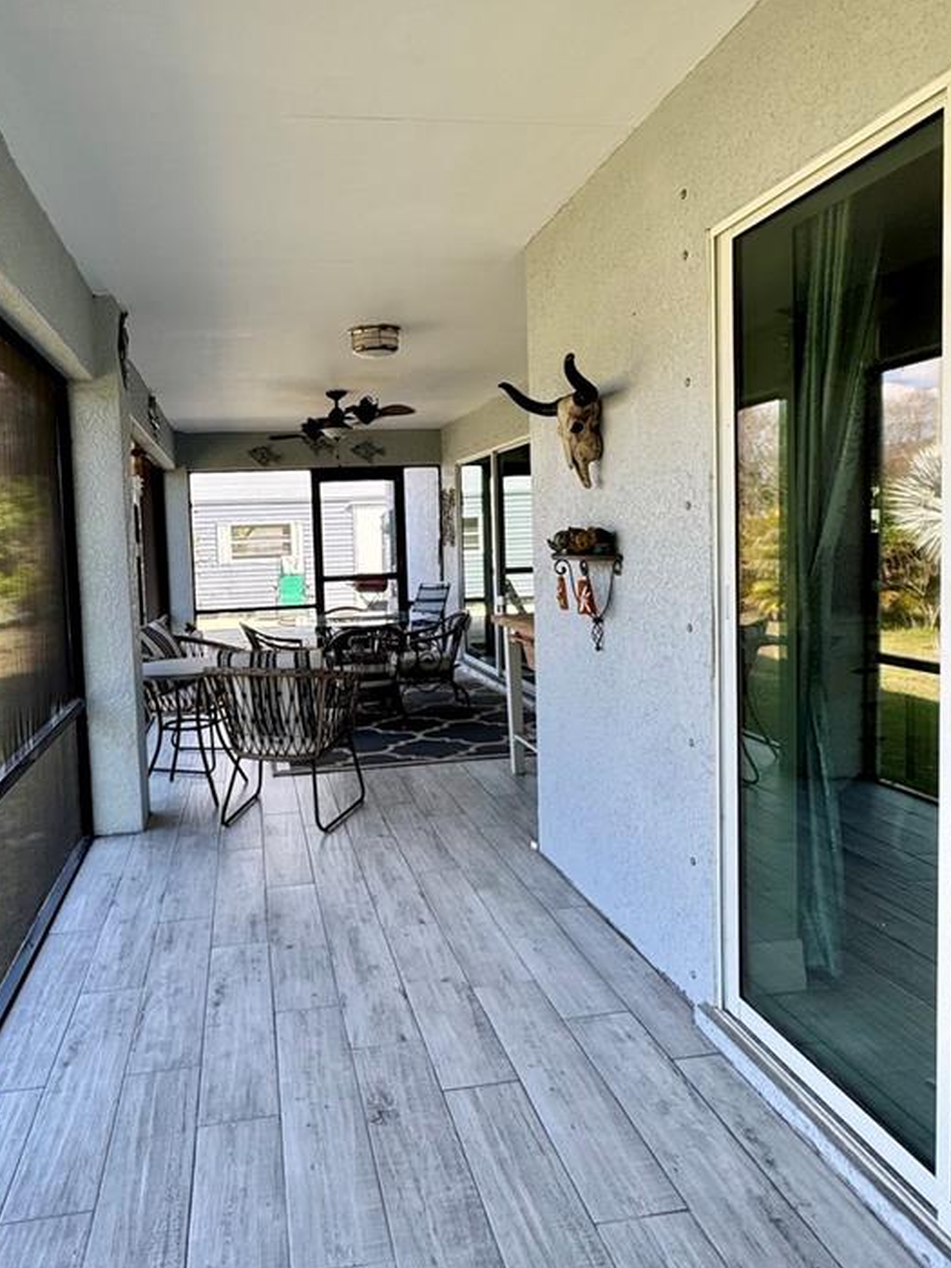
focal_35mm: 24
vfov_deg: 71.5
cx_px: 357
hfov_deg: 56.1
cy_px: 591
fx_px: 879
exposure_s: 1/112
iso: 40
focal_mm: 2.22
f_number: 2.2
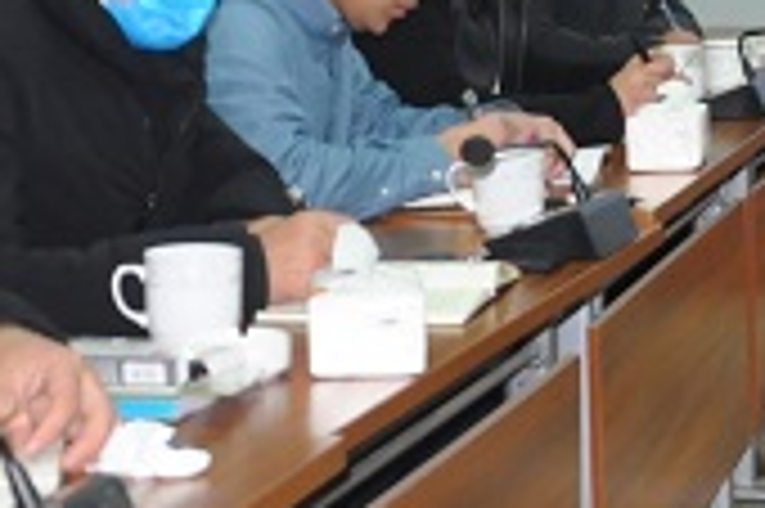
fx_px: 2696
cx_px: 1220
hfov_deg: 14.8
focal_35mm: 127
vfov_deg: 10.6
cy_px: -128
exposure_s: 1/60
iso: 800
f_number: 4
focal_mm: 18
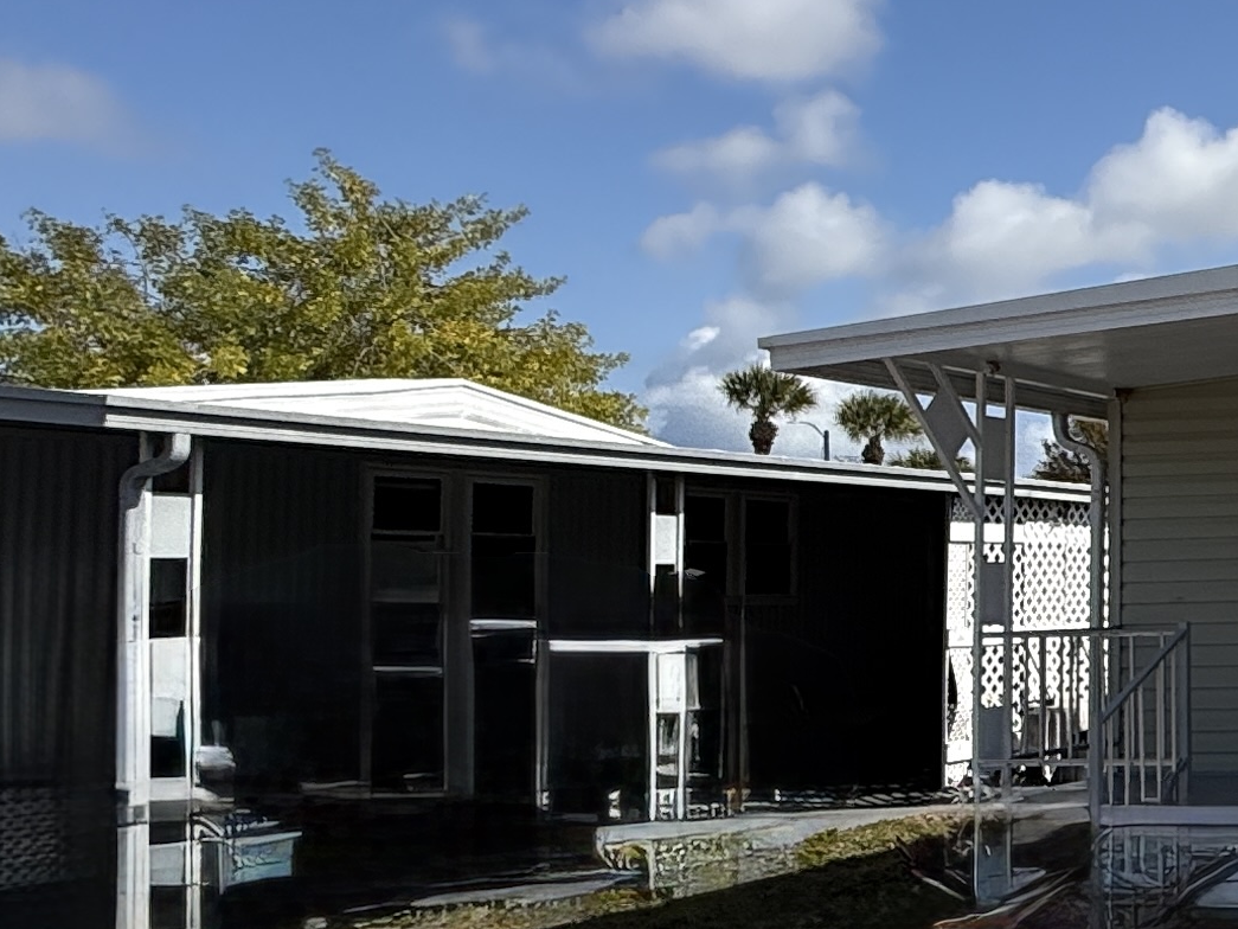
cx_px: 1890
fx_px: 1931
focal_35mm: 54
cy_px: 469
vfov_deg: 27.0
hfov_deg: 25.7
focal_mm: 2.22
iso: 50
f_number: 2.2
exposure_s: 1/2717
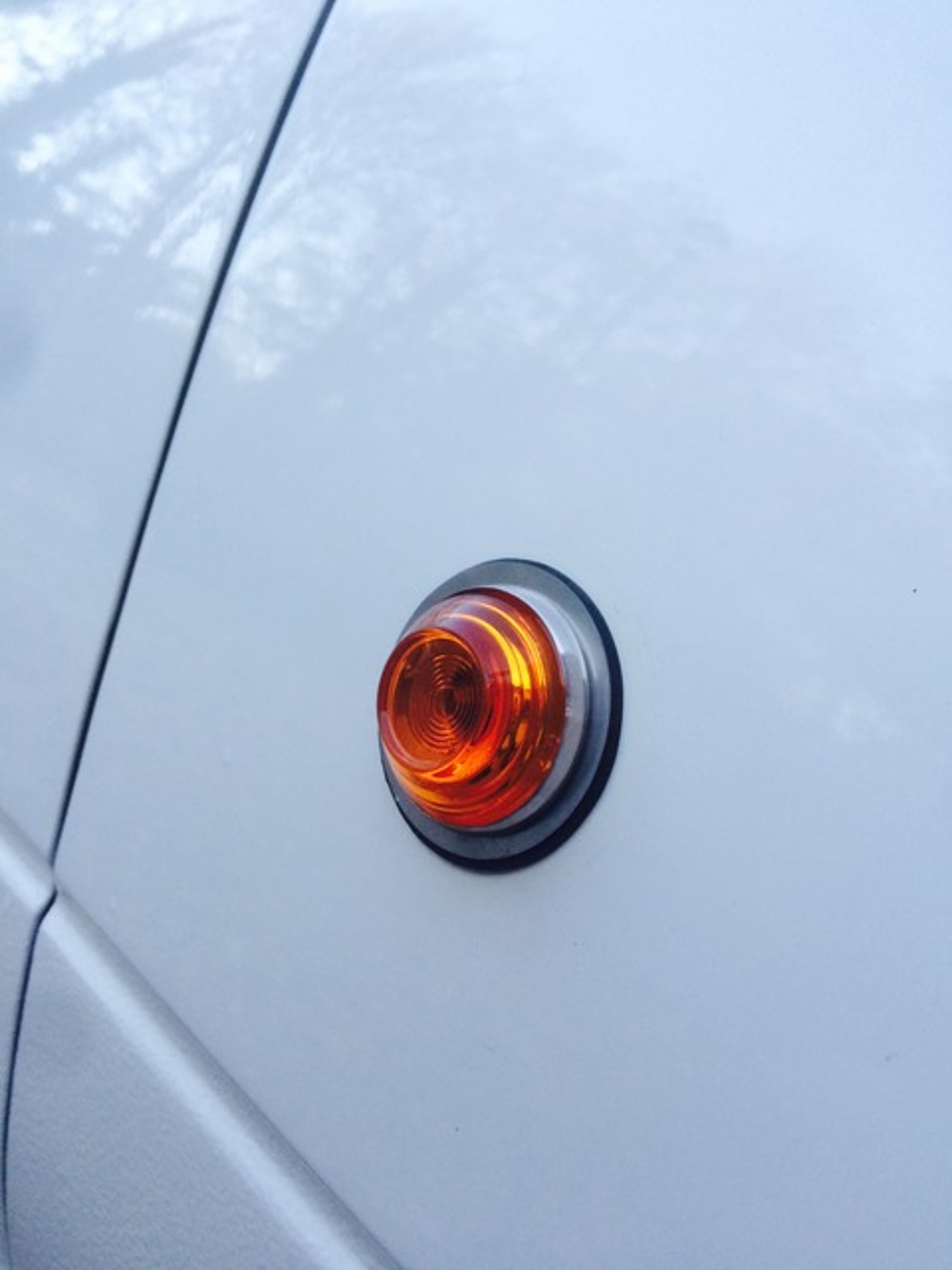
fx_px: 1063
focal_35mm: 29
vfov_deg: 61.7
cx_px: 476
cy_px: 635
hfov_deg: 48.2
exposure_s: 1/30
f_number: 2.2
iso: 40
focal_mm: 4.15
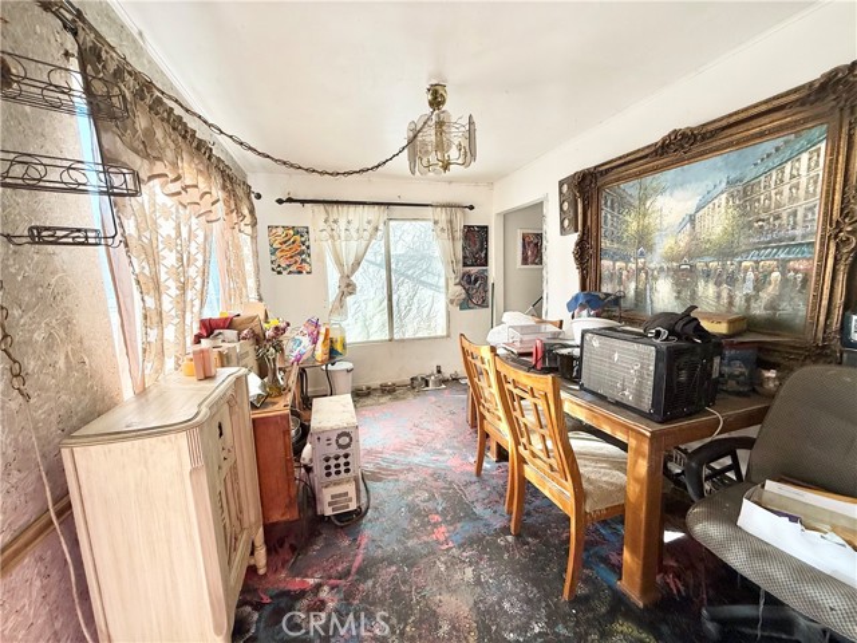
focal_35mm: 14
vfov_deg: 85.7
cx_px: 428
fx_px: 347
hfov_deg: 102.1
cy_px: 322
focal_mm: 2.22
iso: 64
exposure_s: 1/246
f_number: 2.2
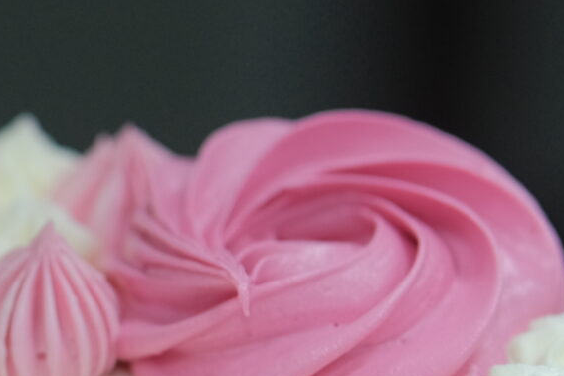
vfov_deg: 3.6
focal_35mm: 379
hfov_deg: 5.4
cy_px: 323
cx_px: -363
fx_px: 5937
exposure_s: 1/100
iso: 250
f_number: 2.2
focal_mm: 56
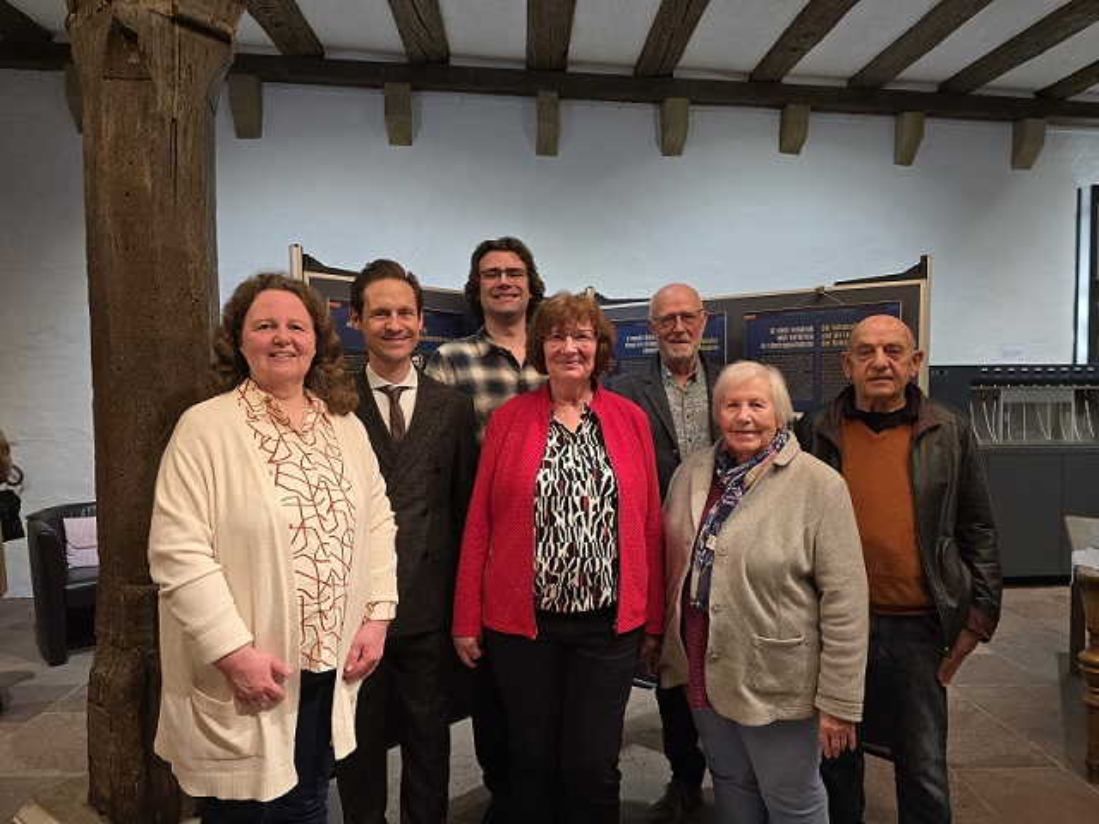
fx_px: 730
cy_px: 412
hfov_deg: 73.9
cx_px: 550
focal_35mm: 23
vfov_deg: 58.9
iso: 250
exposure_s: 1/100
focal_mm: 6.3
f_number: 1.7
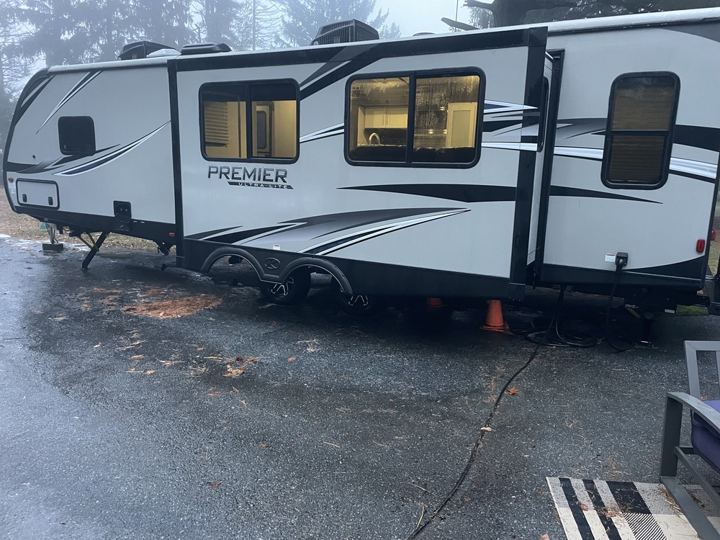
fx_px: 541
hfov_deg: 67.3
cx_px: 360
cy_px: 270
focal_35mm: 26
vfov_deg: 53.1
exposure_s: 1/30
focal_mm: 4.2
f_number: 1.6
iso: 640
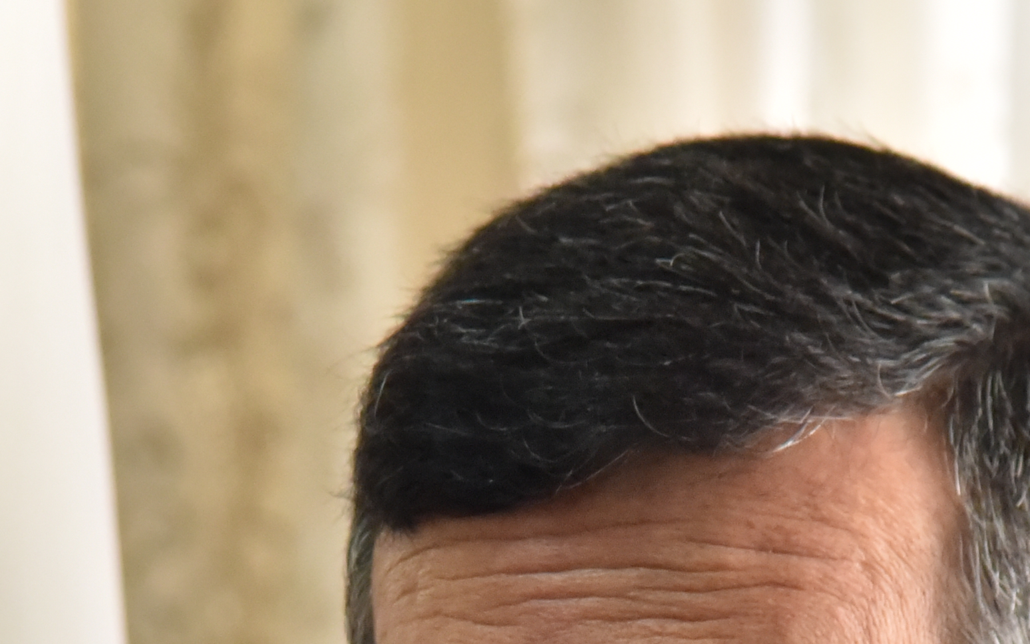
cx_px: 673
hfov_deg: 4.8
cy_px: 1107
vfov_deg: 3.0
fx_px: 12241
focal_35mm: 436
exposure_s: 1/160
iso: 2500
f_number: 6.3
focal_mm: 120
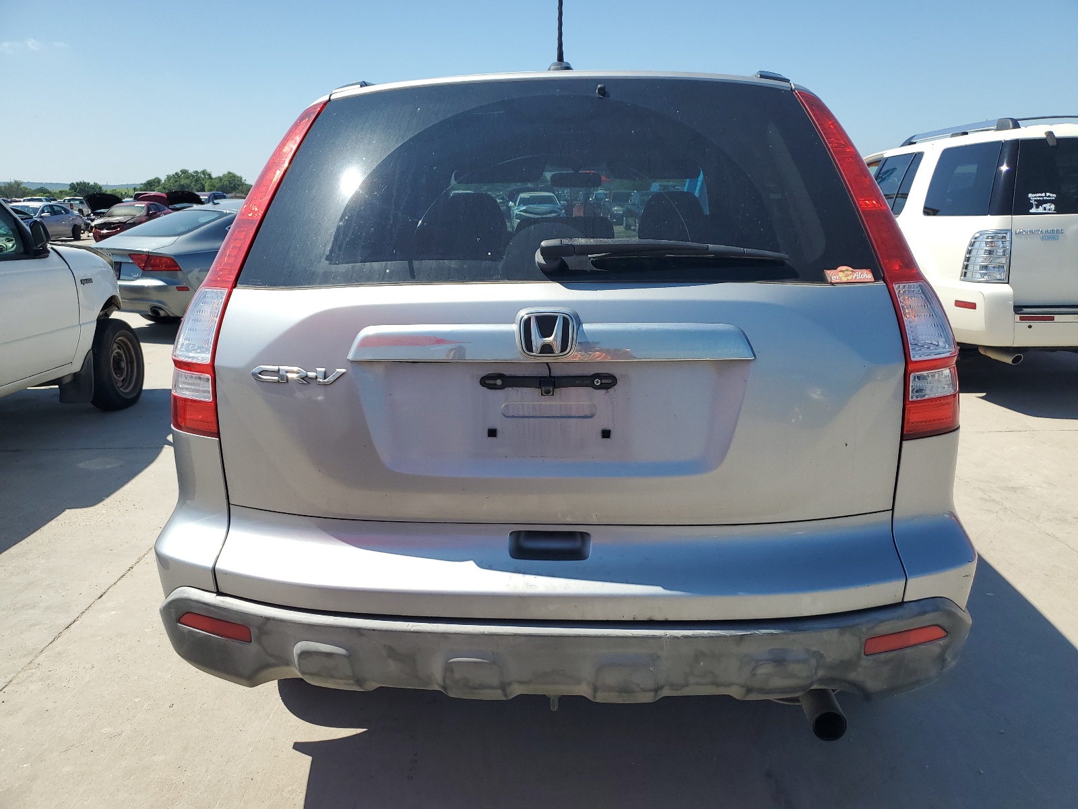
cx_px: 539
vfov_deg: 53.1
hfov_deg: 67.3
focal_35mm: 26
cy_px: 404
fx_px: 810
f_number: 1.5
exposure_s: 1/3333
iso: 50
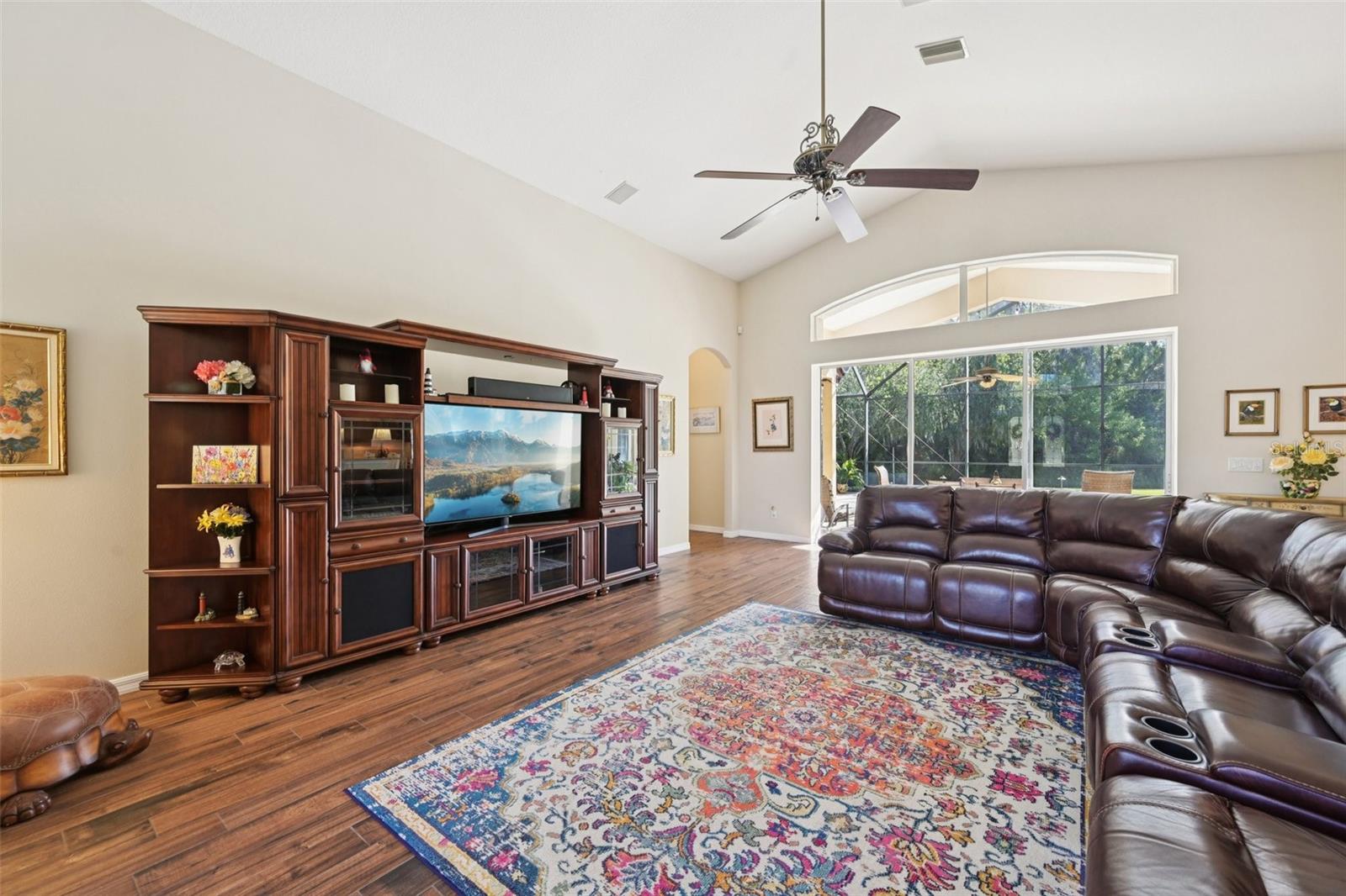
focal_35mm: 14
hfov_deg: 104.3
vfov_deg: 81.2
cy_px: 448
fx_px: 523
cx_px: 673
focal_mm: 14
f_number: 8
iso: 400
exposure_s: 1/13
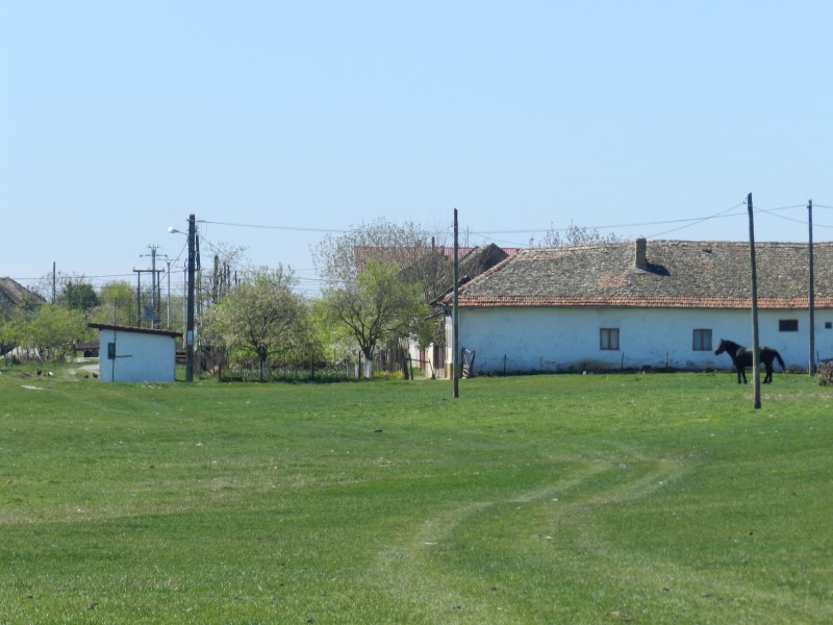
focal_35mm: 215
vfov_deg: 6.9
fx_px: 5174
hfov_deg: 9.2
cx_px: 416
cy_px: 312
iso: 160
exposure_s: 1/640
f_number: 5.6
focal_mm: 38.2
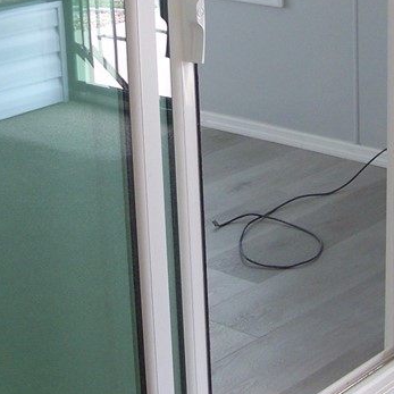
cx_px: 232
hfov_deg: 18.5
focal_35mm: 94
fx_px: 1210
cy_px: 77
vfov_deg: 18.3
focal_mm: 5.85
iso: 80
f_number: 2.8
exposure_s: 1/30
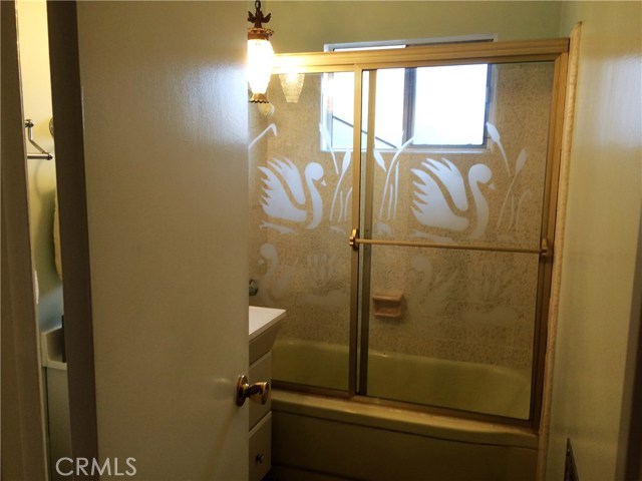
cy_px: 240
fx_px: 538
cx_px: 321
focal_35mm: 29
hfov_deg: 61.7
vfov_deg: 48.2
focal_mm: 4.15
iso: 32
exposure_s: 1/30
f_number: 2.2
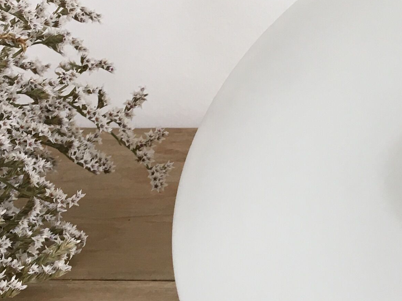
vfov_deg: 14.8
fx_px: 1161
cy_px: 158
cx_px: 289
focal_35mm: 100
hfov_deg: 19.5
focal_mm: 4.15
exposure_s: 1/33
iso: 25
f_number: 2.2
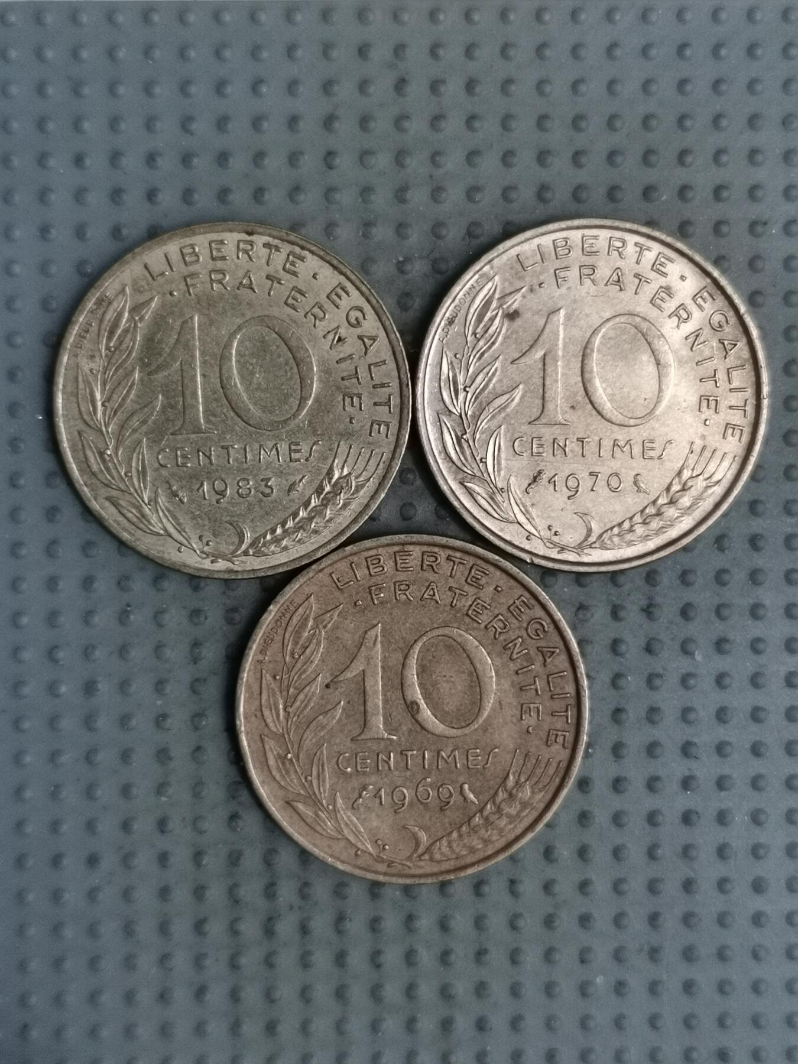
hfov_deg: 28.0
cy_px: 532
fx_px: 1598
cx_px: 399
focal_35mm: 52
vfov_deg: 36.8
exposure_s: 1/36
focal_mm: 4.75
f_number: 1.8
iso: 250
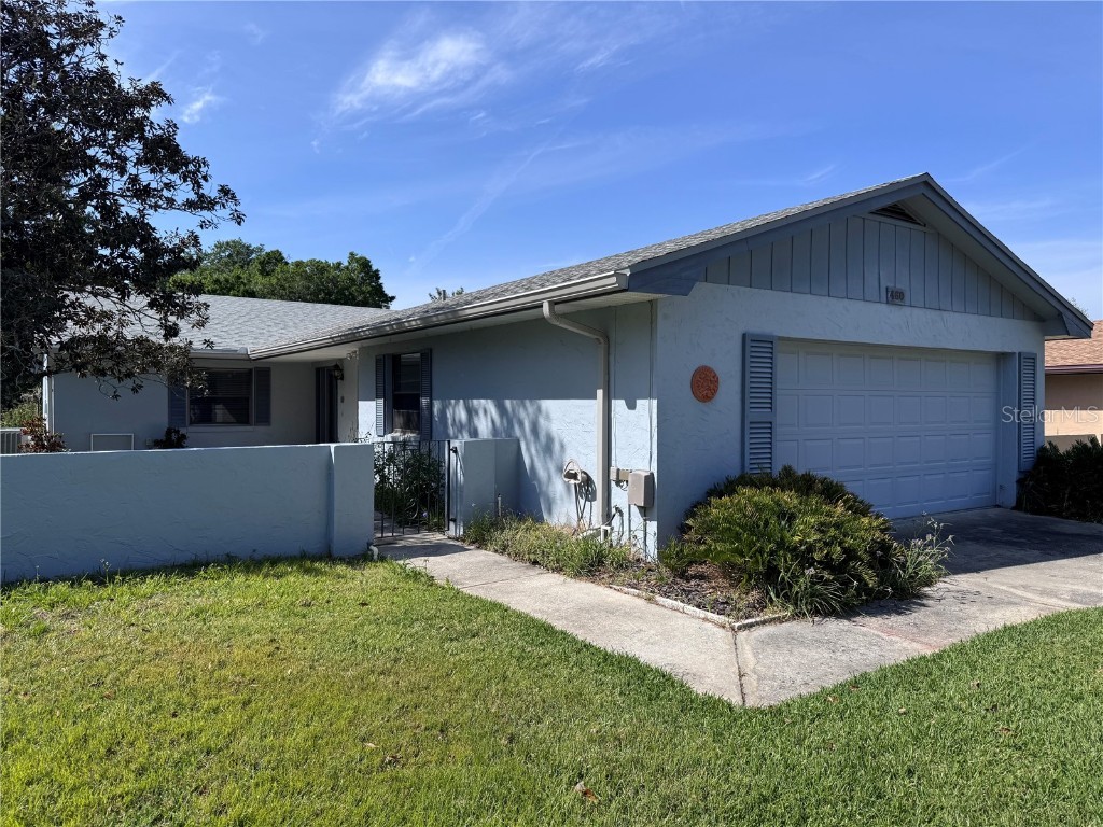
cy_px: 414
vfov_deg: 56.8
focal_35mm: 24
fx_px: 765
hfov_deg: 71.6
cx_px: 552
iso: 80
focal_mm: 6.76
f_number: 1.78
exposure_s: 1/4310
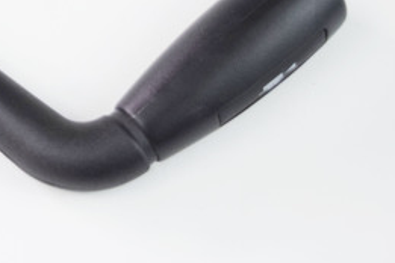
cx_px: -83
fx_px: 1253
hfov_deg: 17.1
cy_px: 31
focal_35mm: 114
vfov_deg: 11.9
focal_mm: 31
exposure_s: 1/60
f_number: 4.2
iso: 800
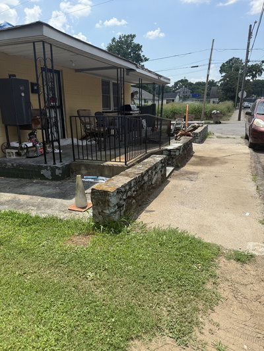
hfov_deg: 56.8
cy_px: 176
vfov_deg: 71.6
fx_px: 244
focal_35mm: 24
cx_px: 132
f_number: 1.78
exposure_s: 1/3425
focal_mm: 6.76
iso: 80
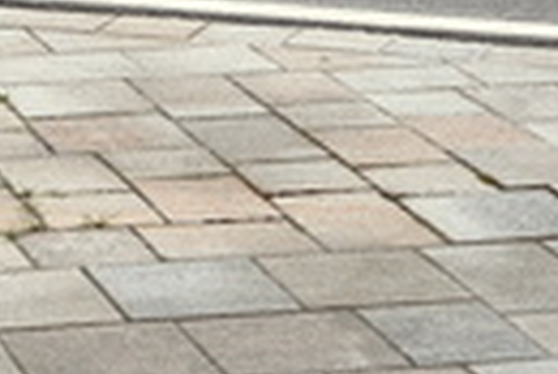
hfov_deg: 11.1
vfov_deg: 7.5
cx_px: -172
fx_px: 2802
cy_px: -101
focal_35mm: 181
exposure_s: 1/250
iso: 100
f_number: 5.6
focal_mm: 39
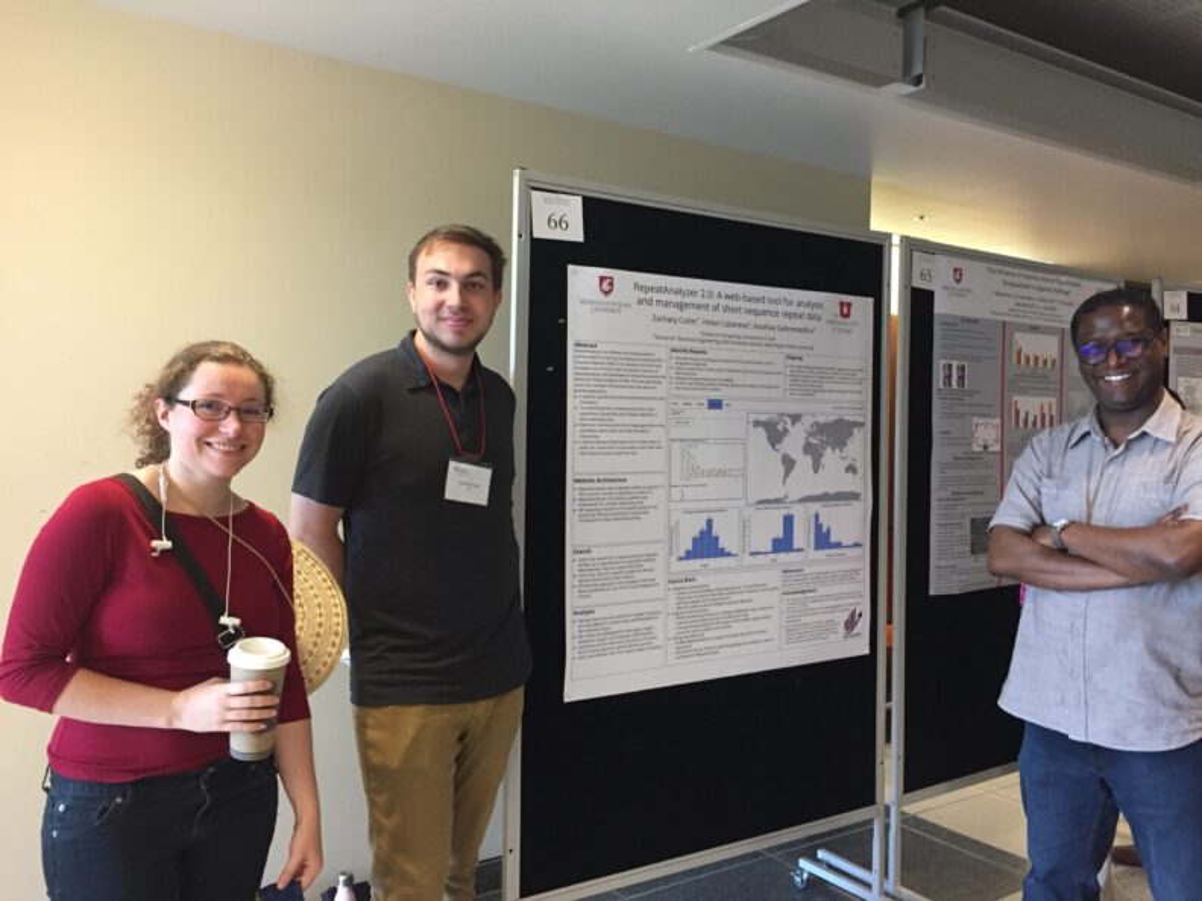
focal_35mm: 29
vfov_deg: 48.2
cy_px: 450
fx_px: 1007
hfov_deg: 61.7
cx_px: 601
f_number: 2.2
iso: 160
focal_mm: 4.15
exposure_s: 1/30
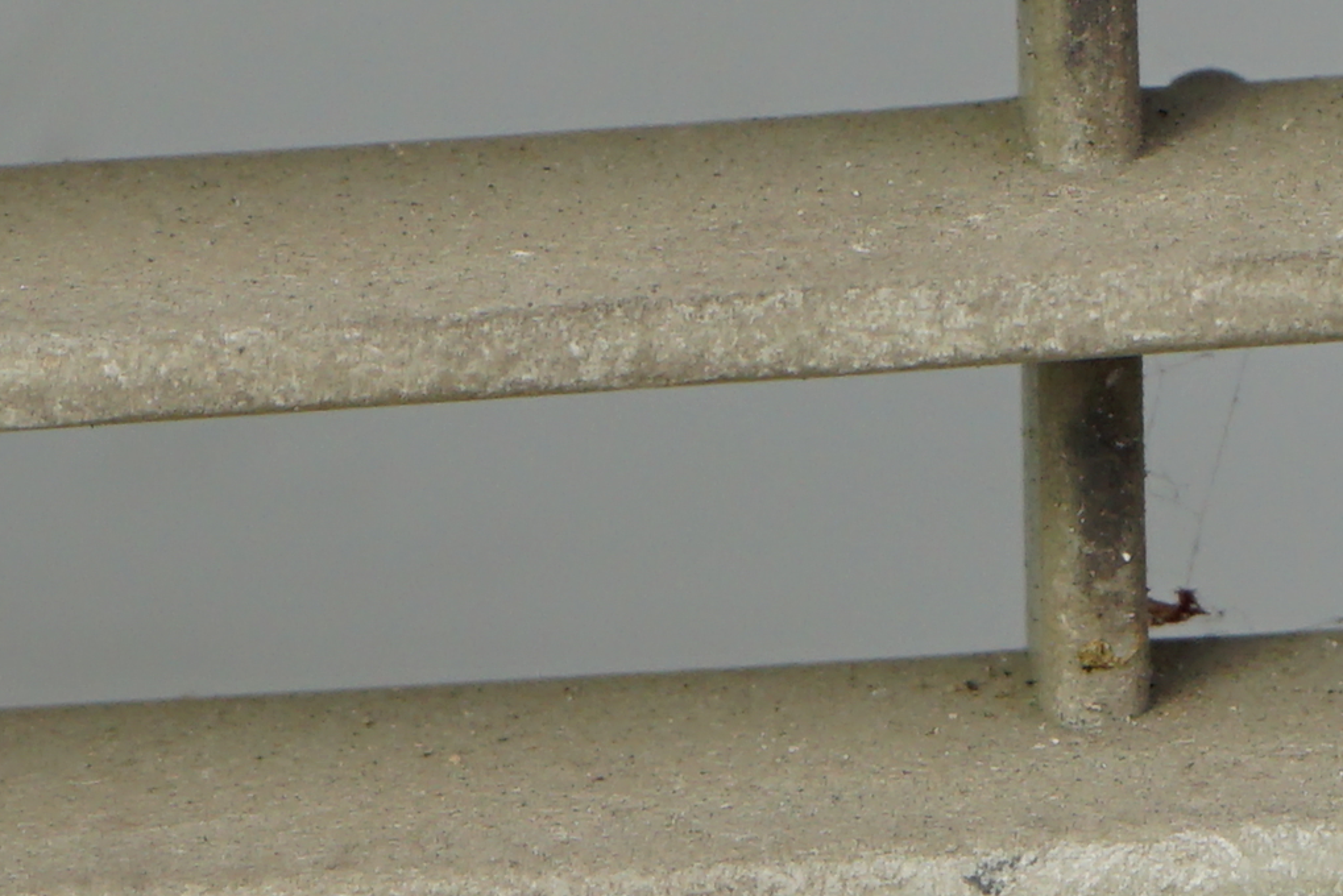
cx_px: 3027
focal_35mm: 412
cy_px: 319
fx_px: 15373
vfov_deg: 3.3
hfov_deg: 4.9
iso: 200
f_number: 8
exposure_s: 1/160
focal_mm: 70
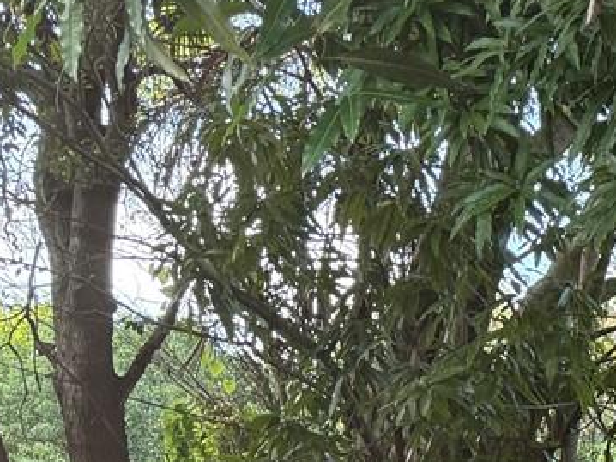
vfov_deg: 12.7
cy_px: 799
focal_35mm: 107
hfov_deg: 15.6
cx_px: 1134
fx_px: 1903
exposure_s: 1/183
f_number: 1.78
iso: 200
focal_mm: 6.76
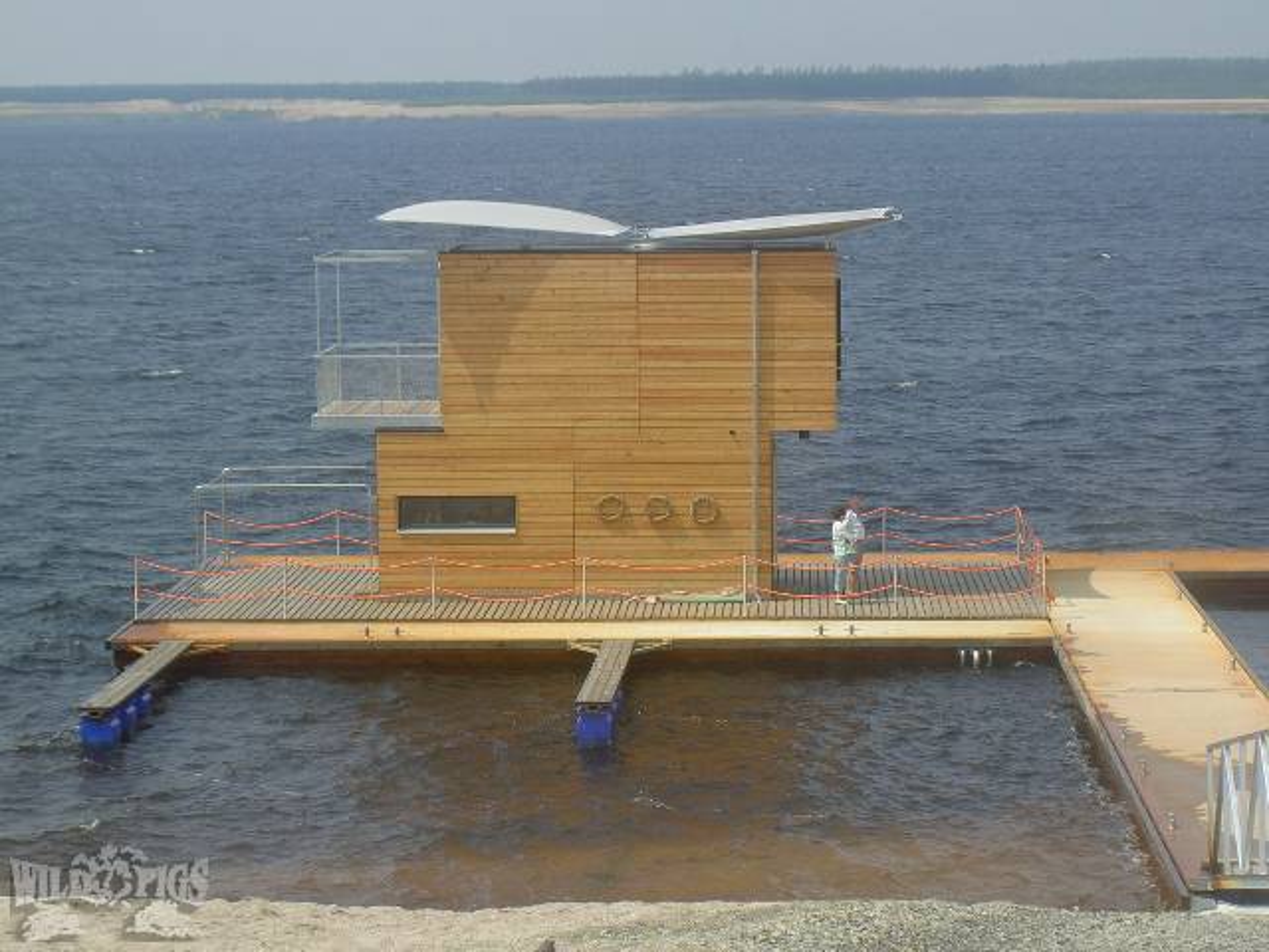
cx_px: 634
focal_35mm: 117
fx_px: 4289
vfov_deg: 12.7
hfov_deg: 16.8
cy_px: 476
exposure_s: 1/400
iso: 50
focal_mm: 24
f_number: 4.9
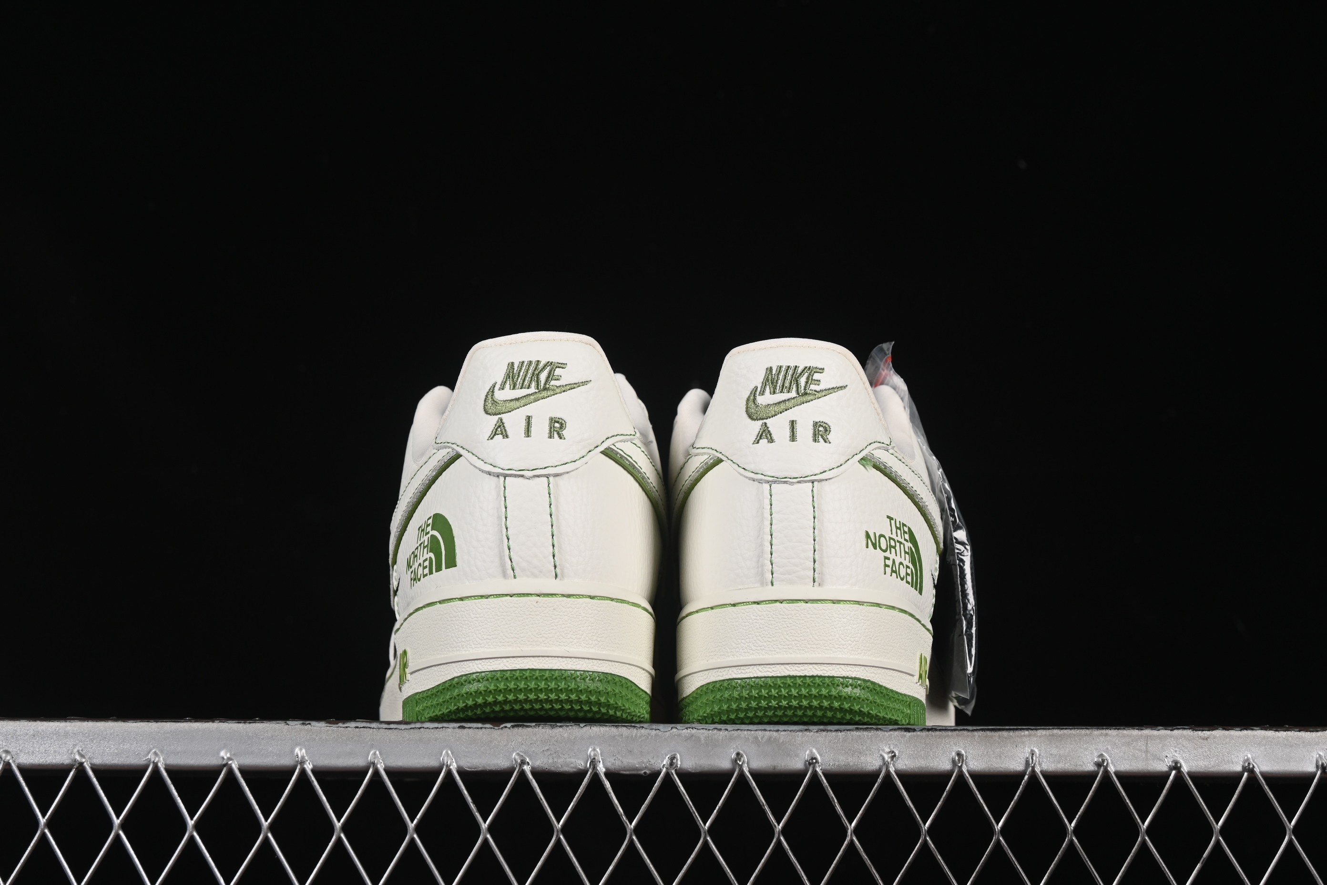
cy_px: 442
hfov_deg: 27.0
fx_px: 2764
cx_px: 664
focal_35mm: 75
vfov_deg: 18.2
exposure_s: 1/80
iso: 160
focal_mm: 50
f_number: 8
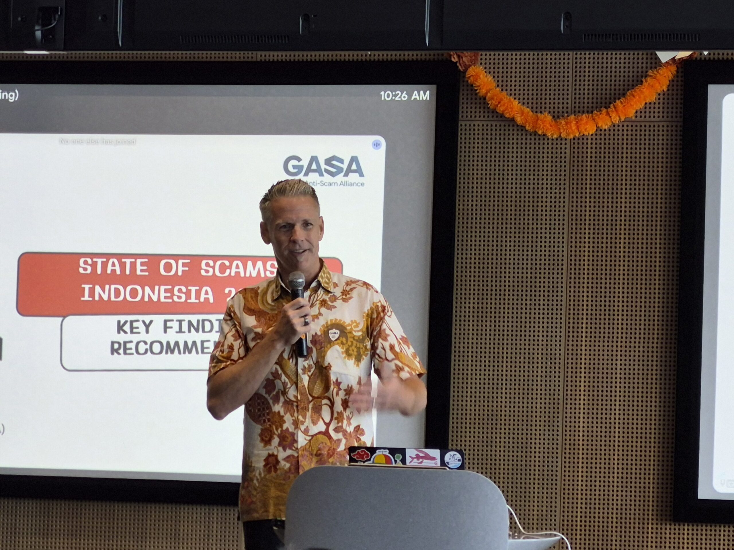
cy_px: 275
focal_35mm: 69
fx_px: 1463
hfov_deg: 28.2
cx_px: 367
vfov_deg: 21.3
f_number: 2.4
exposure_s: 1/100
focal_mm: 7
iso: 64
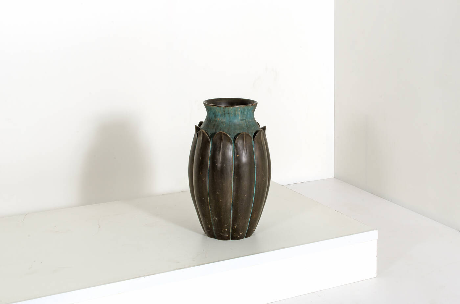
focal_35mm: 52
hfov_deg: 37.9
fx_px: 669
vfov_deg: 25.6
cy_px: 152
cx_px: 230
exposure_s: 1/160
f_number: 18
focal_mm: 35
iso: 125
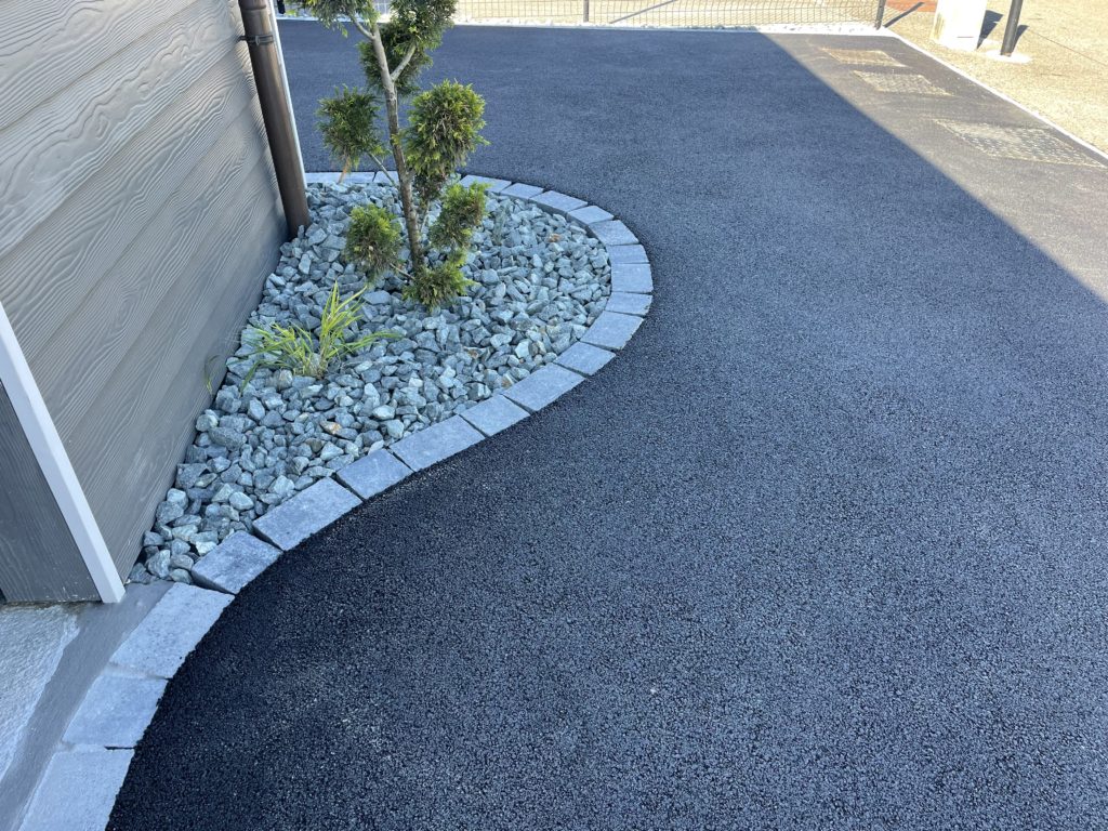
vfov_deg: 53.1
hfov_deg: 67.3
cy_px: 416
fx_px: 832
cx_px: 554
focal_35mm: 26
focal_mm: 4.2
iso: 32
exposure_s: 1/194
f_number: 1.6
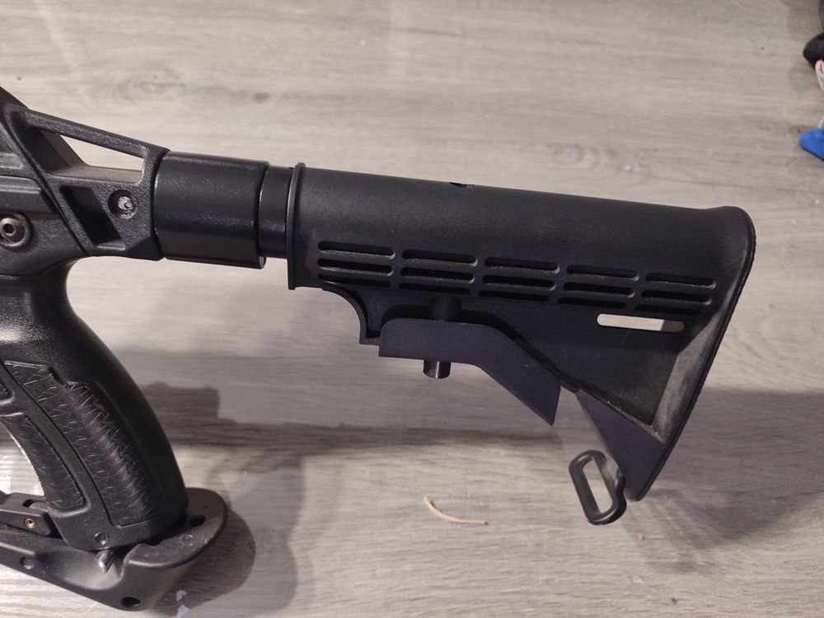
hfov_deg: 69.4
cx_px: 412
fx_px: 595
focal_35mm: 25
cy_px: 309
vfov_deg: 54.9
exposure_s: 1/20
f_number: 1.89
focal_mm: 5.95
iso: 591
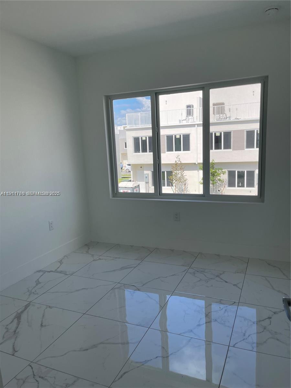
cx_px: 146
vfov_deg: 67.3
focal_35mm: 26
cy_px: 194
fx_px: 291
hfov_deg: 53.1
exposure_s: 1/994
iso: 32
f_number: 1.6
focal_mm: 5.1
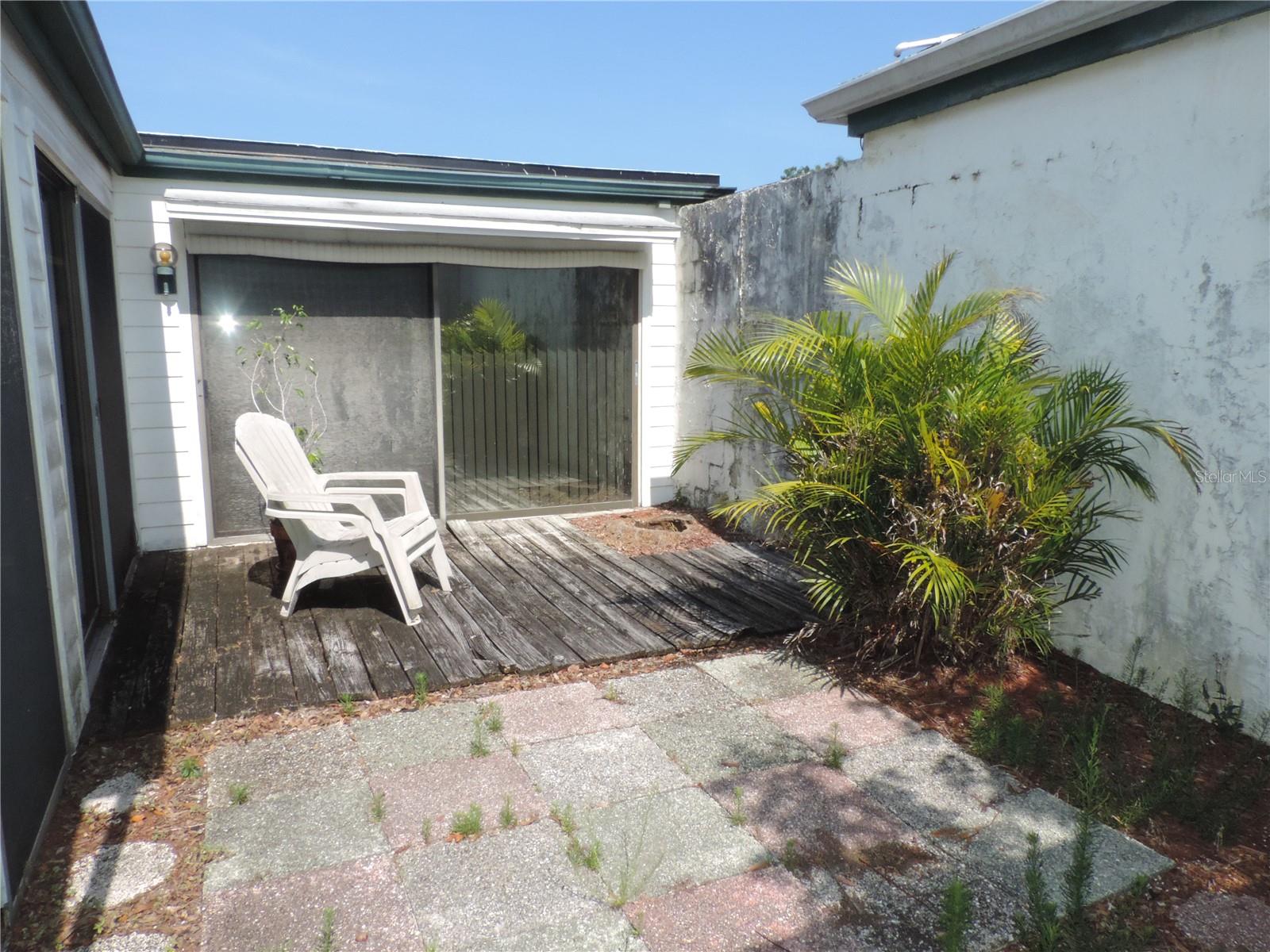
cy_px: 476
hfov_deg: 71.6
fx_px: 881
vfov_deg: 56.8
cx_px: 635
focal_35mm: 24
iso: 320
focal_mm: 4.3
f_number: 7.4
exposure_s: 1/640
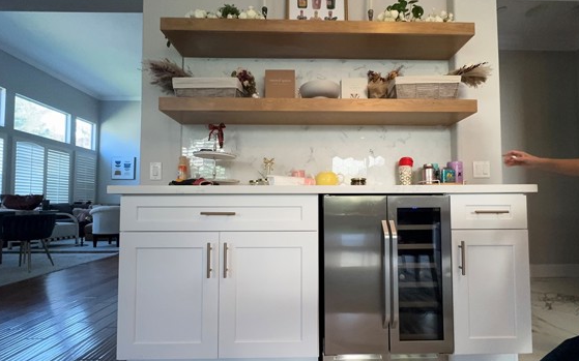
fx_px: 268
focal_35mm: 17
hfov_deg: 94.2
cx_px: 309
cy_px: 195
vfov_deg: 67.8
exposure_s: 1/120
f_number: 2.2
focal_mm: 2.22
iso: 200
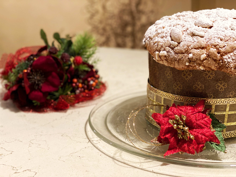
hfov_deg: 36.8
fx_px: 355
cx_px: 118
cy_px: 88
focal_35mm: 52
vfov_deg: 28.0
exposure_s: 1/33
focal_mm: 6
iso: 160
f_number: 2
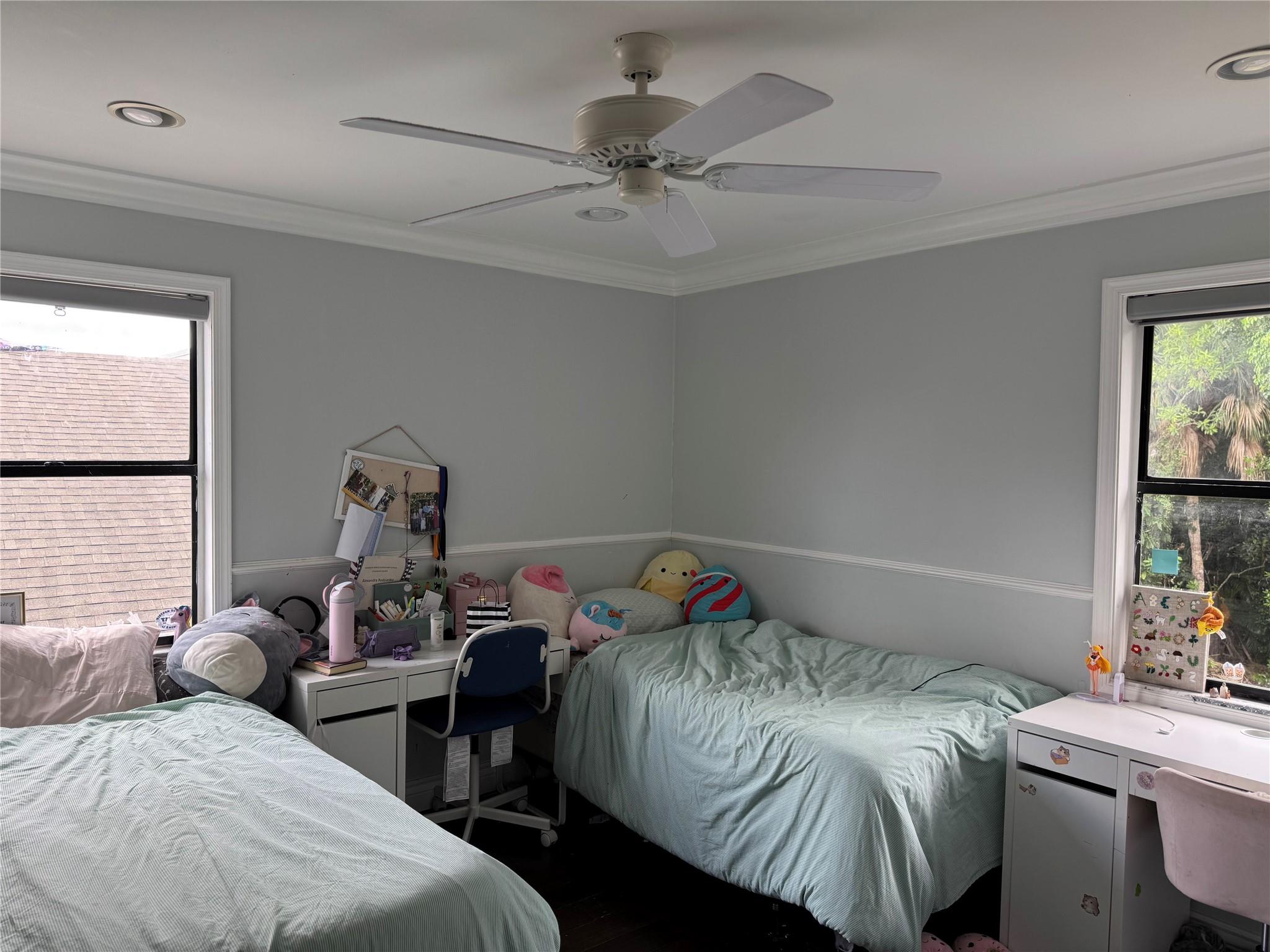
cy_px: 476
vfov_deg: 56.8
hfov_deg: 71.6
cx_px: 635
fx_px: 881
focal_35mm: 24
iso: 80
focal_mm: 6.76
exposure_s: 1/121
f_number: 1.78
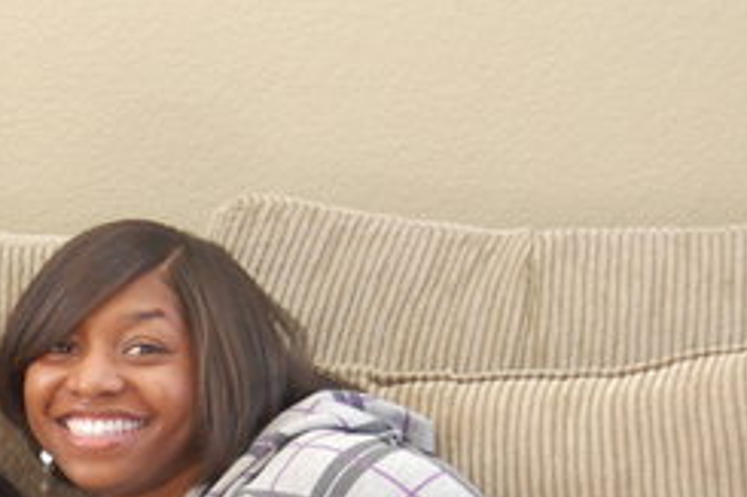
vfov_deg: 8.6
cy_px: 631
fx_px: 3255
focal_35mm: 157
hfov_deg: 12.8
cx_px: -152
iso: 640
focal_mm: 32
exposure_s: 1/60
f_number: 4.5
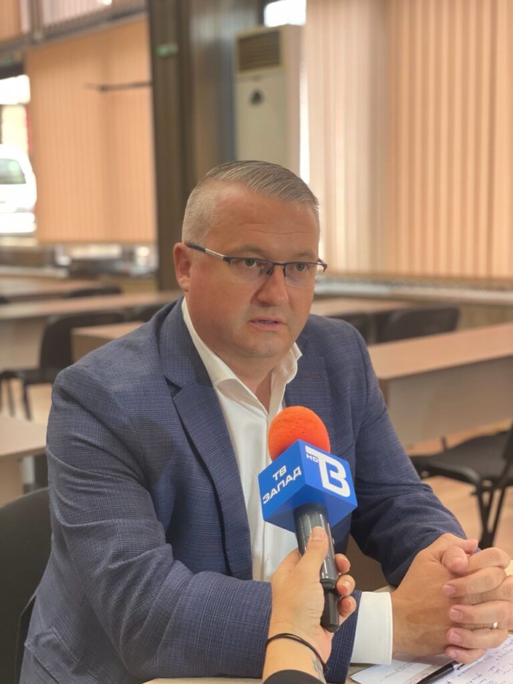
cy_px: 342
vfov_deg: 36.8
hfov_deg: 28.0
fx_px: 1028
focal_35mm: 52
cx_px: 256
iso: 160
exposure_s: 1/33
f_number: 2
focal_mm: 6
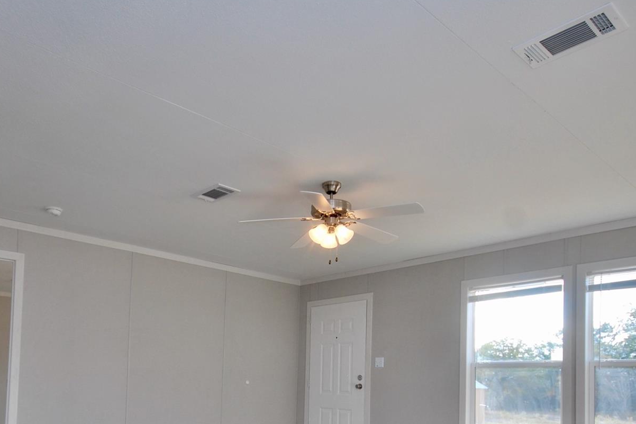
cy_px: 356
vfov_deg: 41.9
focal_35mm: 29
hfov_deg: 62.5
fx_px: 520
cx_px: 265
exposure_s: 1/125
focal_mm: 11.5
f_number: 5.6
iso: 110
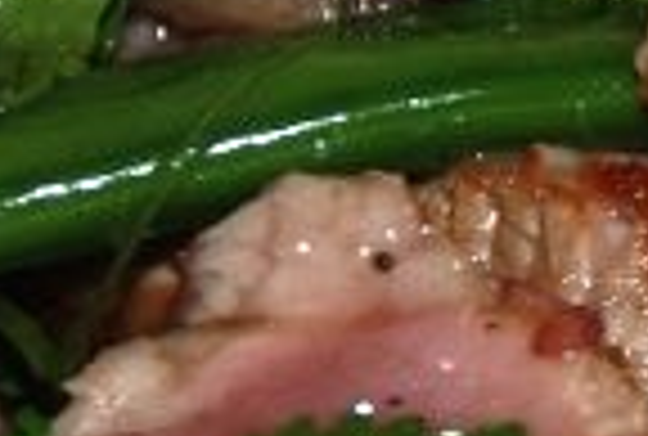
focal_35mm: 624
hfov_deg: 3.3
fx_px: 11263
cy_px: 130
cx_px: 1354
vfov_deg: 2.2
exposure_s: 1/60
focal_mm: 75
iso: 160
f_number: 5.6
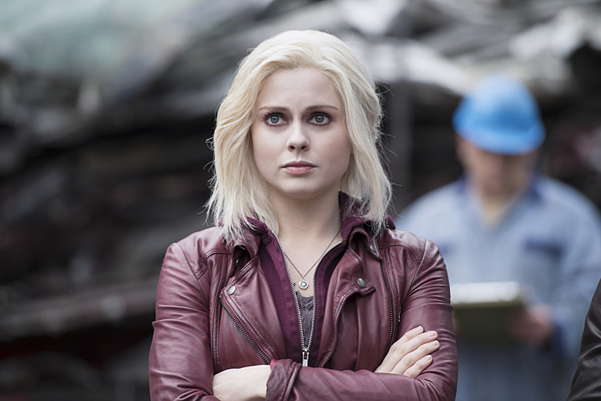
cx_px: 300
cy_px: 200
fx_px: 3339
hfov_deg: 10.3
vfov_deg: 6.9
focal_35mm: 200
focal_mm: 200
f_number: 3.5
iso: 100
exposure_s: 1/125
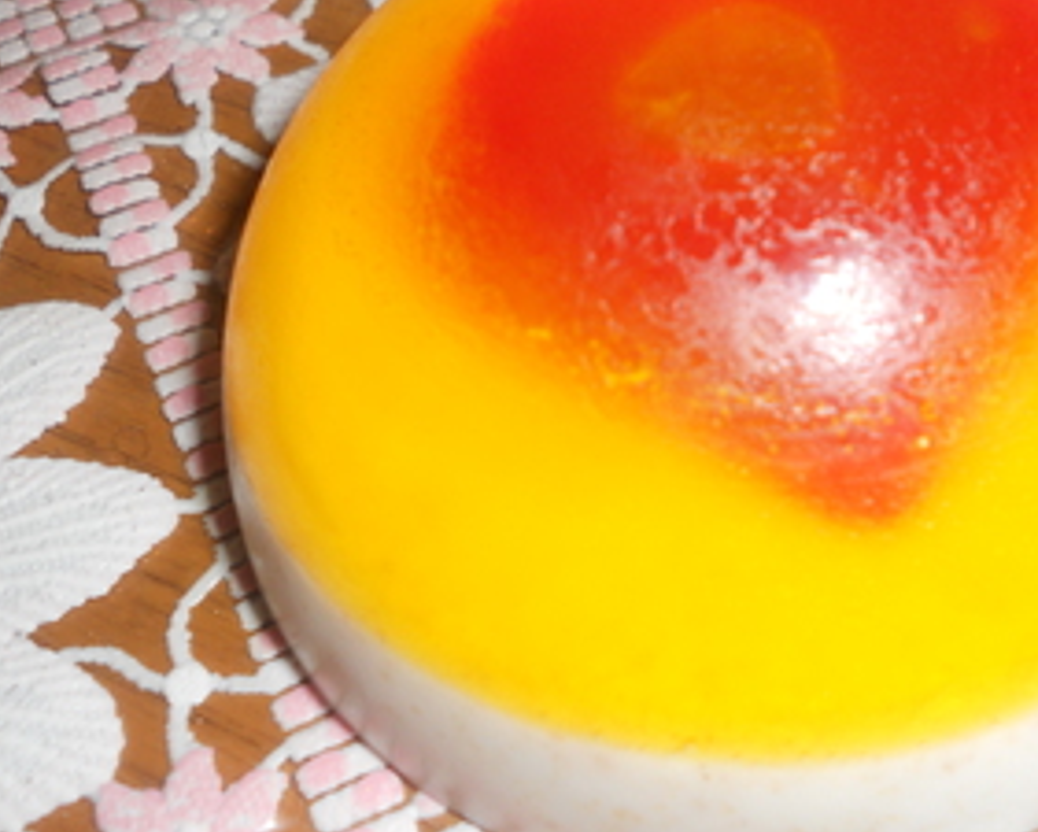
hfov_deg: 36.8
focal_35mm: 50
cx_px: 717
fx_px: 1537
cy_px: 399
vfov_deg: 30.3
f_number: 8.8
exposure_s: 1/25
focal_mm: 5.8
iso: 80
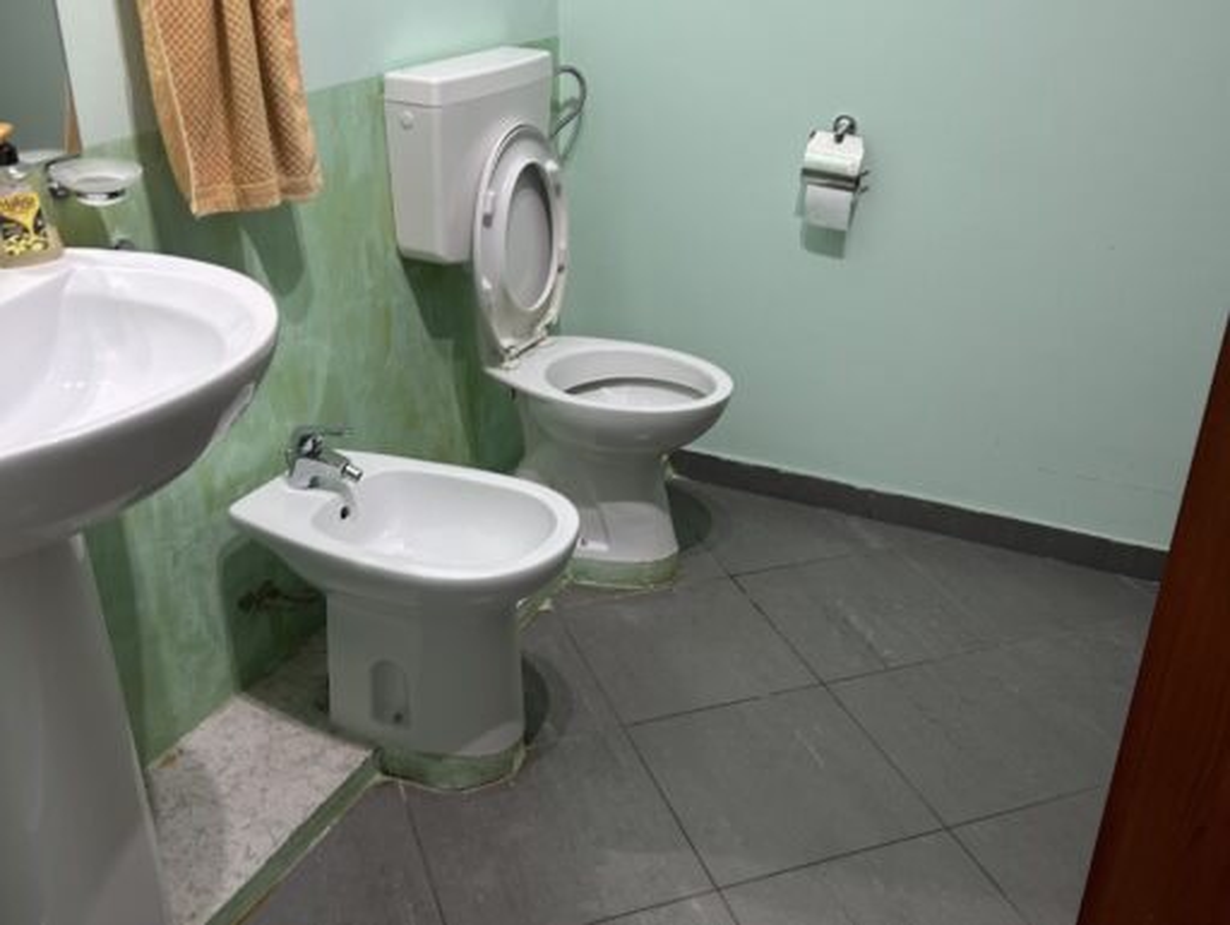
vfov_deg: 53.1
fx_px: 925
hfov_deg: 67.3
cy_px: 462
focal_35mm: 26
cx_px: 615
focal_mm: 5.7
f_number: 1.5
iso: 100
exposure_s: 1/50
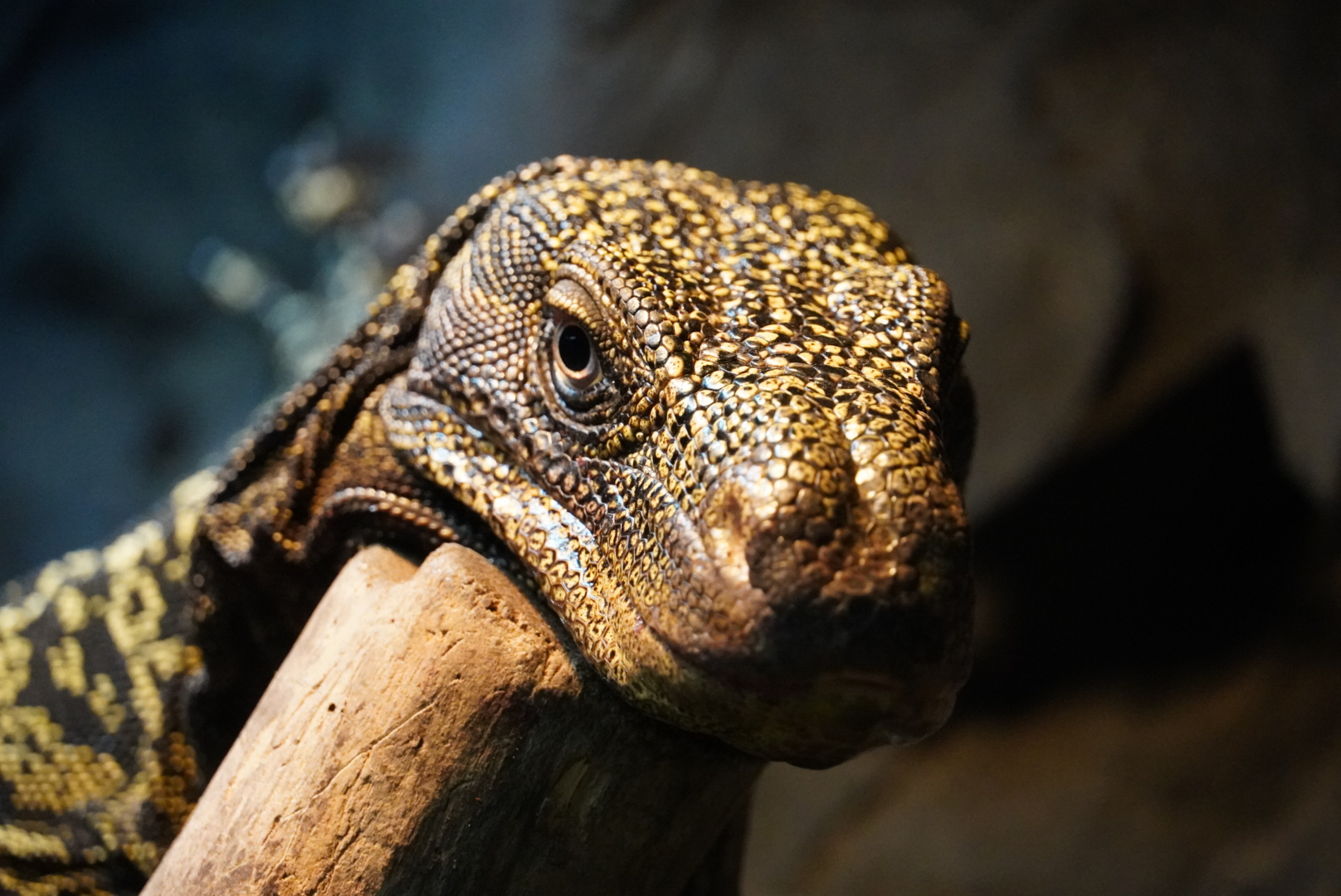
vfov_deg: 6.8
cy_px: 448
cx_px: 670
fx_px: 7548
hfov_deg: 10.2
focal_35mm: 202
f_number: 5.6
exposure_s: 1/160
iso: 6400
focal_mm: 135
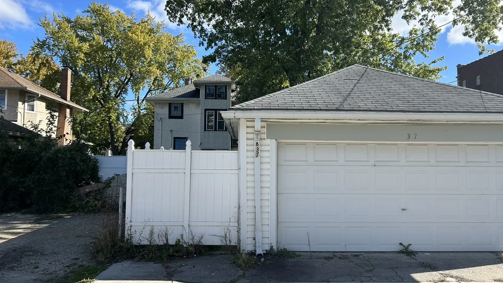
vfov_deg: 40.2
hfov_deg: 66.1
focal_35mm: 29
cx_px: 254
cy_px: 137
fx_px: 387
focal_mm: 5.7
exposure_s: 1/2404
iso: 50
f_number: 1.5
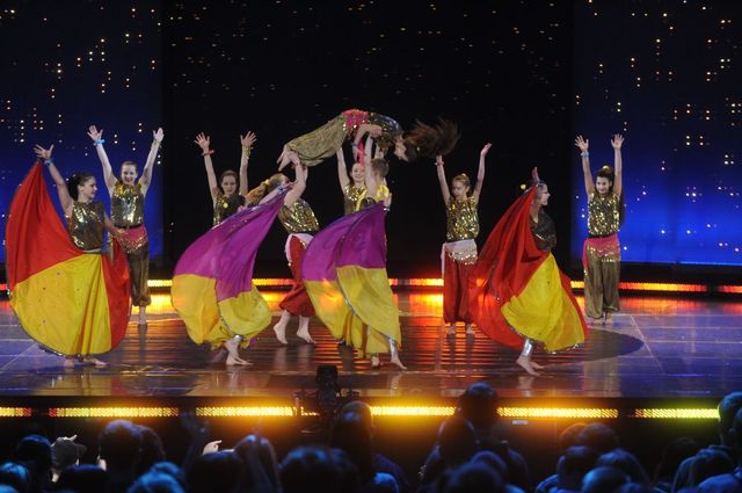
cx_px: 371
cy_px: 246
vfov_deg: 9.1
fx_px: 3088
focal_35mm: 150
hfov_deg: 13.7
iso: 2500
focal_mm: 150
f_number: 4
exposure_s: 1/250
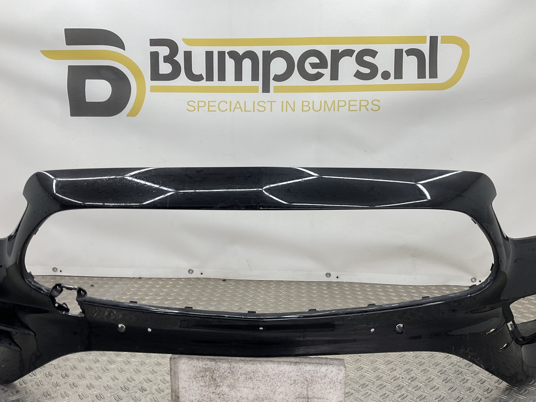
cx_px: 268
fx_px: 449
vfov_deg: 48.2
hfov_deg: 61.7
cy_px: 201
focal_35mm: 29
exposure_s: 1/120
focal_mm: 3
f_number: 1.8
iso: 20
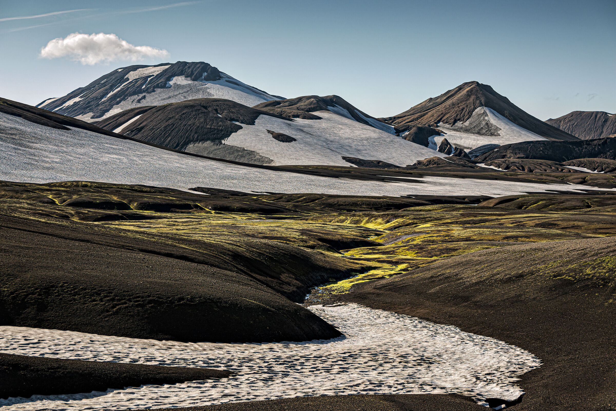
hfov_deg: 32.9
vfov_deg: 22.3
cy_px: 206
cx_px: 308
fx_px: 1044
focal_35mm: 61
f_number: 4
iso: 64
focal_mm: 22.46
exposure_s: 1/500
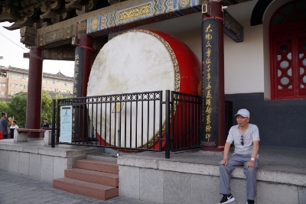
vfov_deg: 40.0
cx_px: 153
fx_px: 281
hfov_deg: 57.2
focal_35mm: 33
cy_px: 102
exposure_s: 1/2000
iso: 1250
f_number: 4
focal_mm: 22
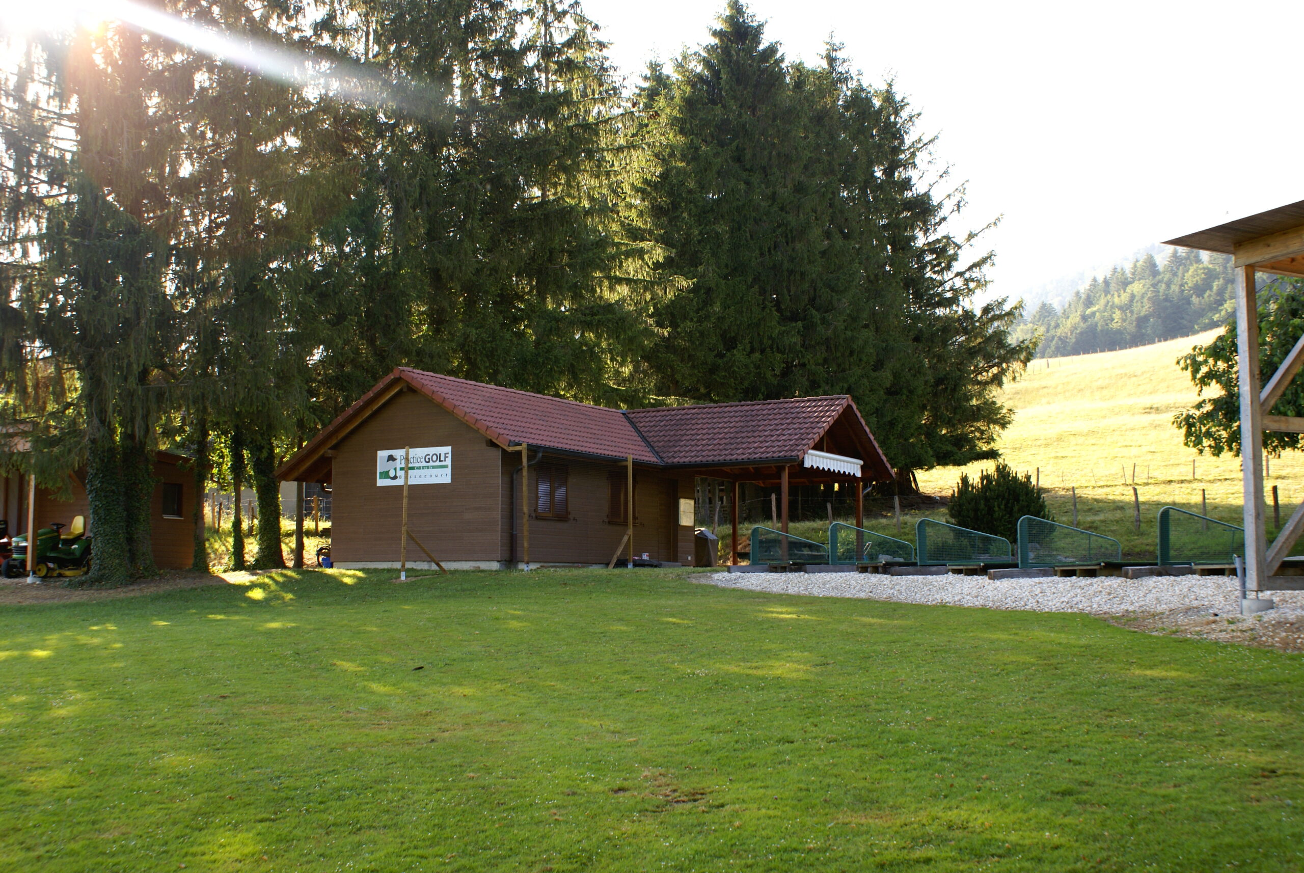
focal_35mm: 39
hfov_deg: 49.5
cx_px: 652
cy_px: 436
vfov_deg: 34.3
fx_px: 1414
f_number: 6.3
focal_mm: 26
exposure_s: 1/80
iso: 100
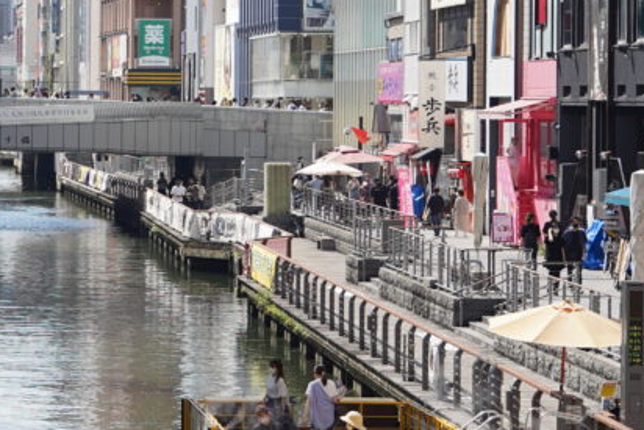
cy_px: 69
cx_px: -205
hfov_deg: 11.2
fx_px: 3203
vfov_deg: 7.7
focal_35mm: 179
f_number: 4
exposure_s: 1/800
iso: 100
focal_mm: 48
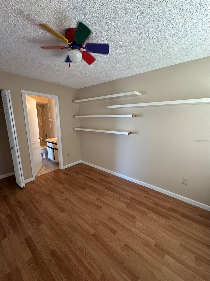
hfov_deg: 85.7
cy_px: 140
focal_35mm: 14
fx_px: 113
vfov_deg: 102.1
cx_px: 105
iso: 320
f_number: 2.2
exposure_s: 1/60
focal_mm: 2.22
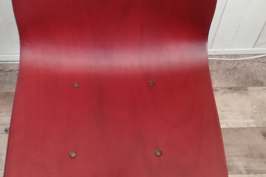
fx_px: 399
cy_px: 61
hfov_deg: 36.8
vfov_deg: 24.9
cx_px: 116
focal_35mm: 54
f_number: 2.2
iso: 400
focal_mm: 3.83
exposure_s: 1/33.3
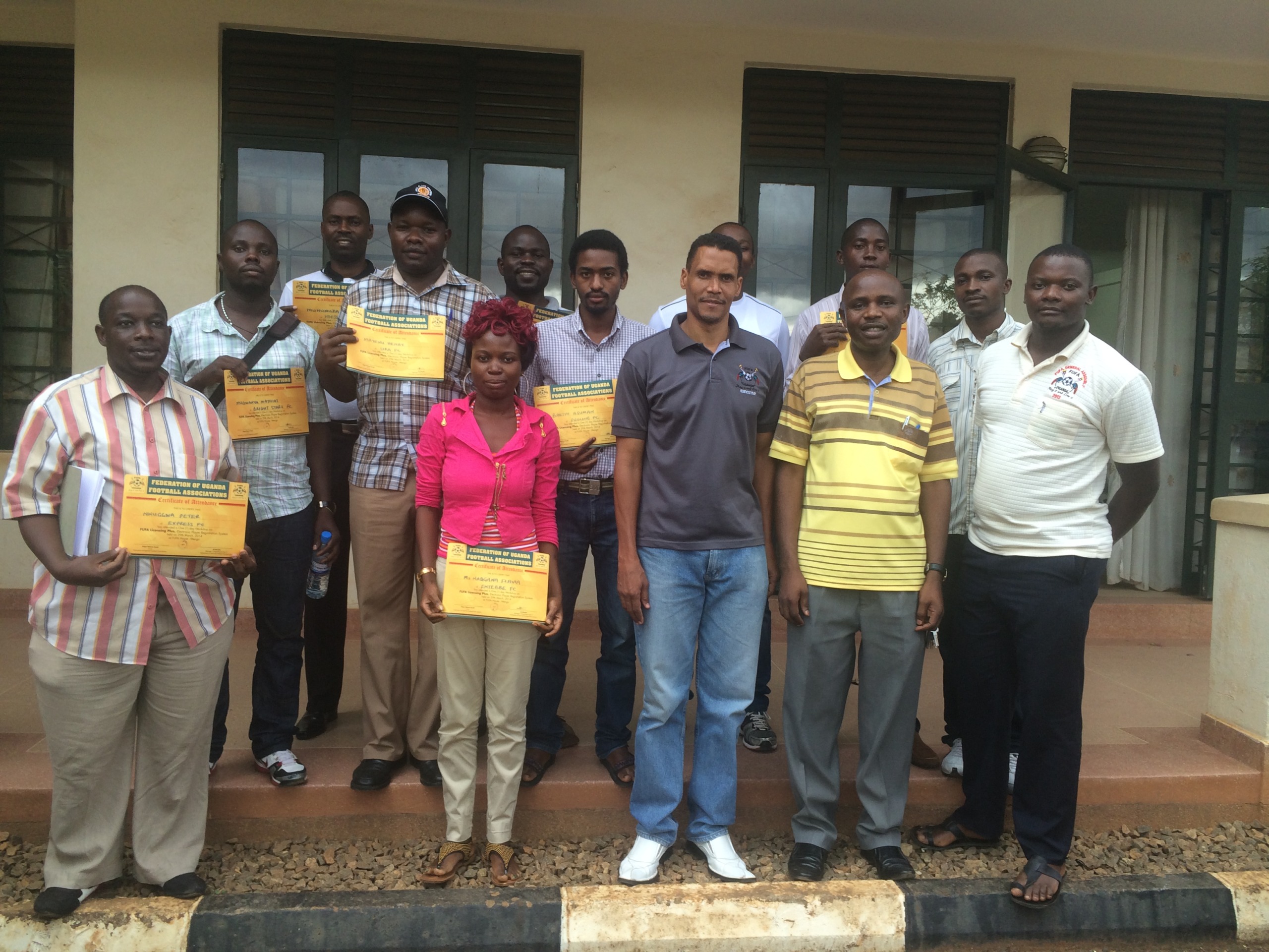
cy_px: 476
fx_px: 1100
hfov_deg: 60.0
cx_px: 634
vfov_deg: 46.8
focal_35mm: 30
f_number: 2.2
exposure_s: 1/60
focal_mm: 4.12
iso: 50
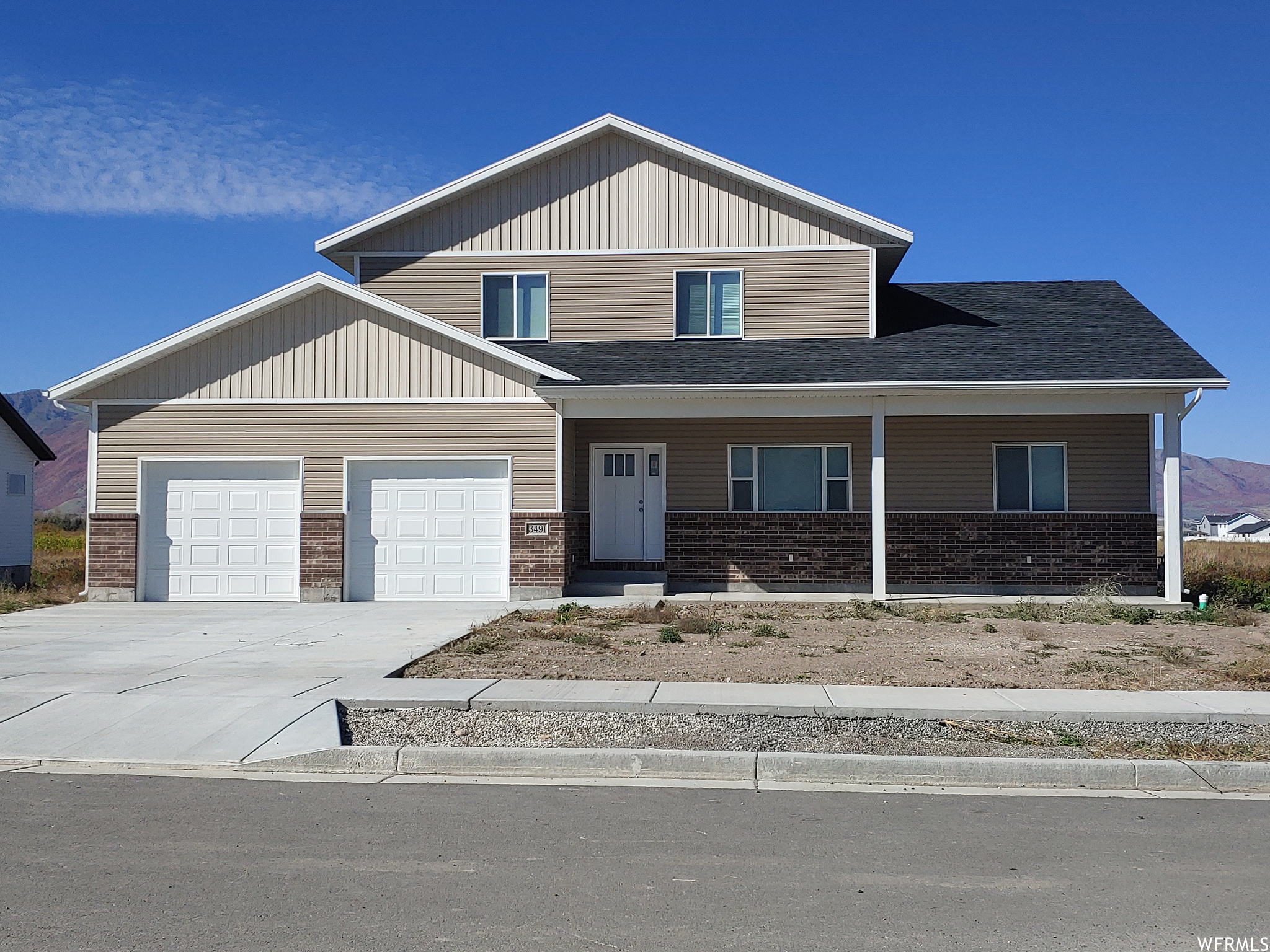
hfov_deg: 52.6
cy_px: 476
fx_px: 1284
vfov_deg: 40.7
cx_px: 635
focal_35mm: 35
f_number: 1.5
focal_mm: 4.23
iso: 50
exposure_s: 1/5000
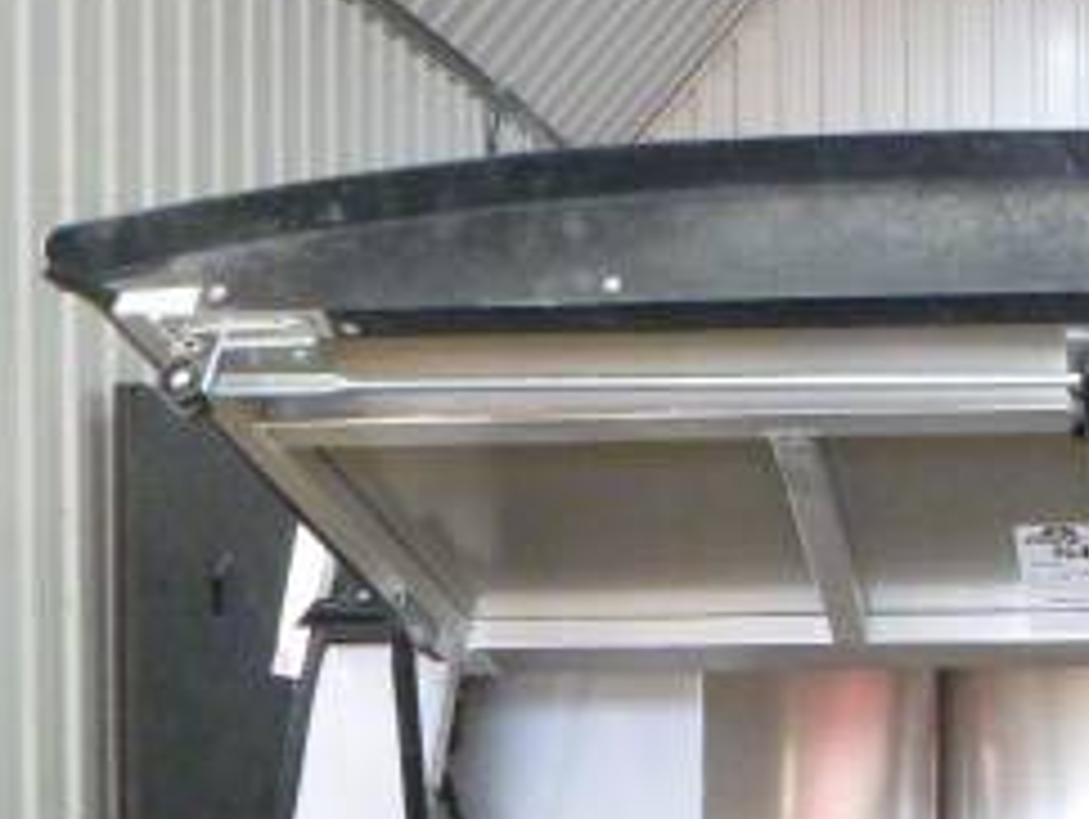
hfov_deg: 27.3
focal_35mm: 66
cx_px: 1138
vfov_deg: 22.0
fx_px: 2078
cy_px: 652
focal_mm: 4.5
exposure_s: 1/20
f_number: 3.9
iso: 400
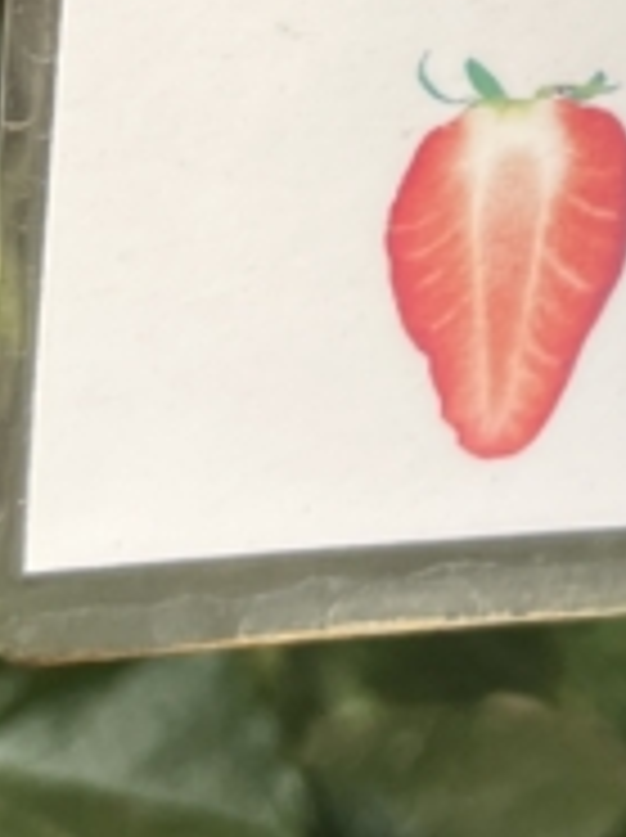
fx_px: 3263
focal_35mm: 135
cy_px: -369
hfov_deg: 10.7
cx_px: 813
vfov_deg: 13.8
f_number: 1.5
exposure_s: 1/3704
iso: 50
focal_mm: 5.7
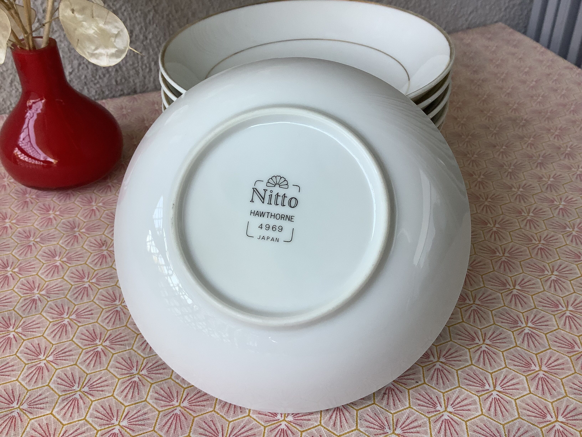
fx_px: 521
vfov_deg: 45.4
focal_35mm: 31
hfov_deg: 58.4
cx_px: 291
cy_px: 218
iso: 50
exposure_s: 1/120
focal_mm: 3.3
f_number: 2.4
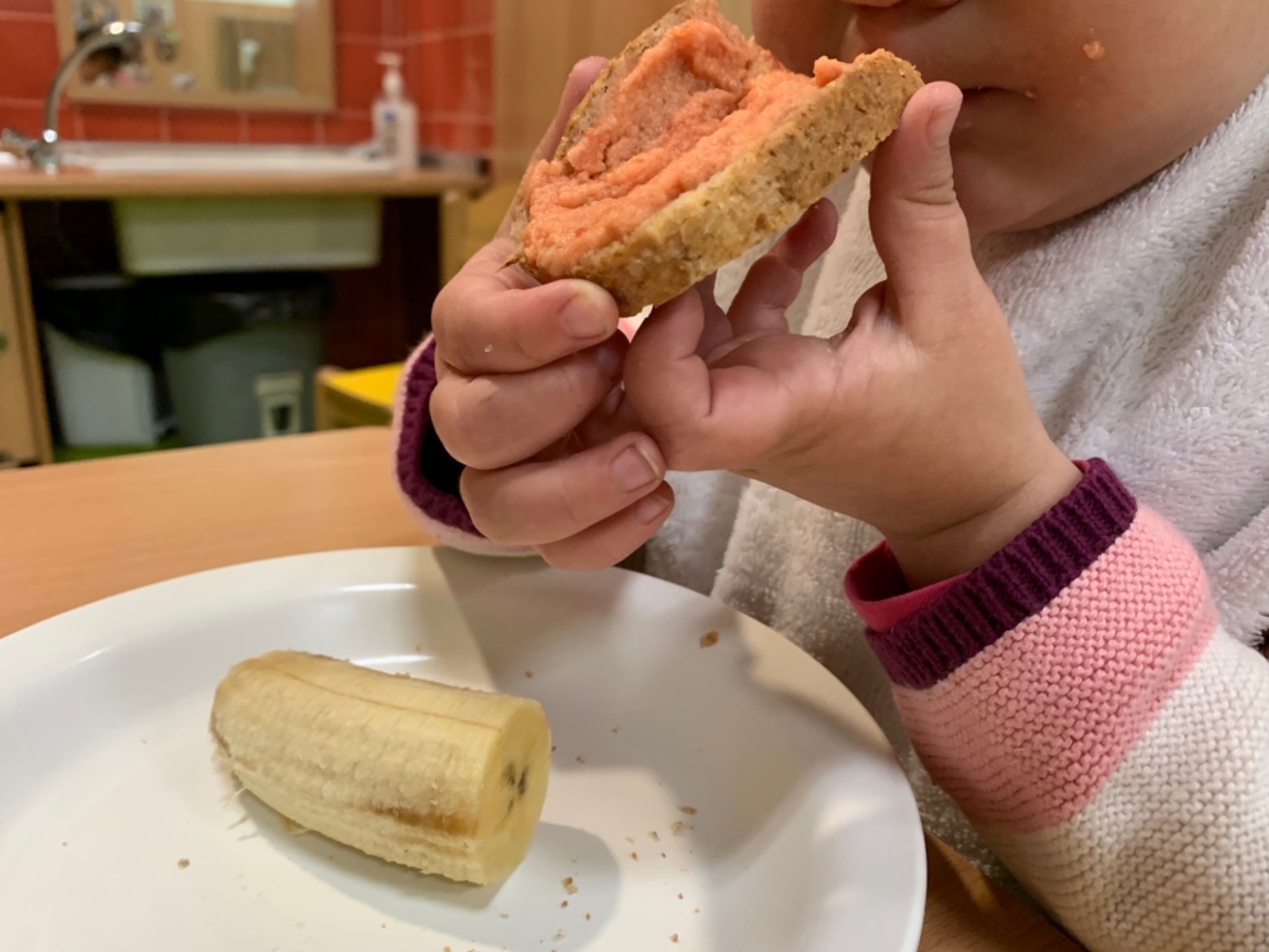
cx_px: 643
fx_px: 990
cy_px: 479
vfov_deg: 51.4
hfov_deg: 65.3
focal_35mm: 27
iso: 200
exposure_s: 1/50
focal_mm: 4.25
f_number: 1.8
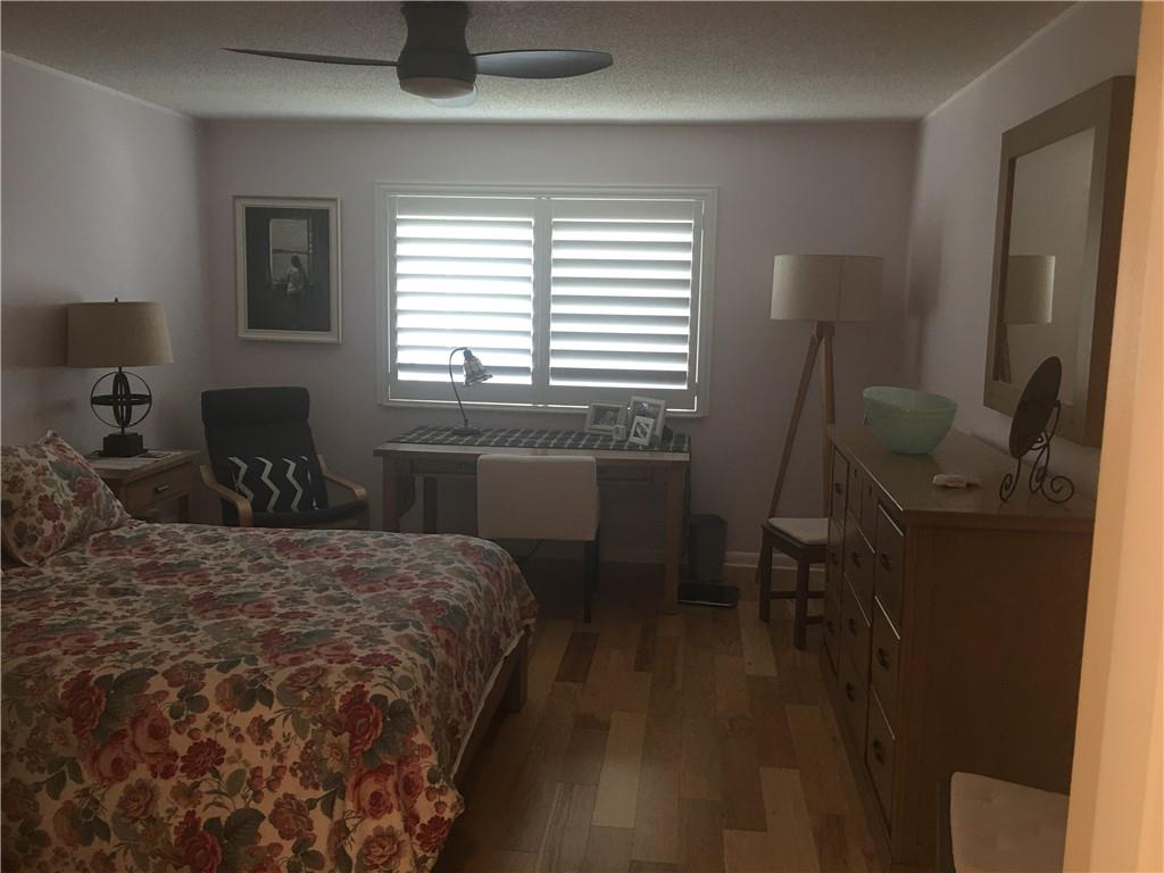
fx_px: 975
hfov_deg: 61.7
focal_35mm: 29
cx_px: 582
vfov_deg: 48.2
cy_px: 436
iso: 32
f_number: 2.2
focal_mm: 4.15
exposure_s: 1/15
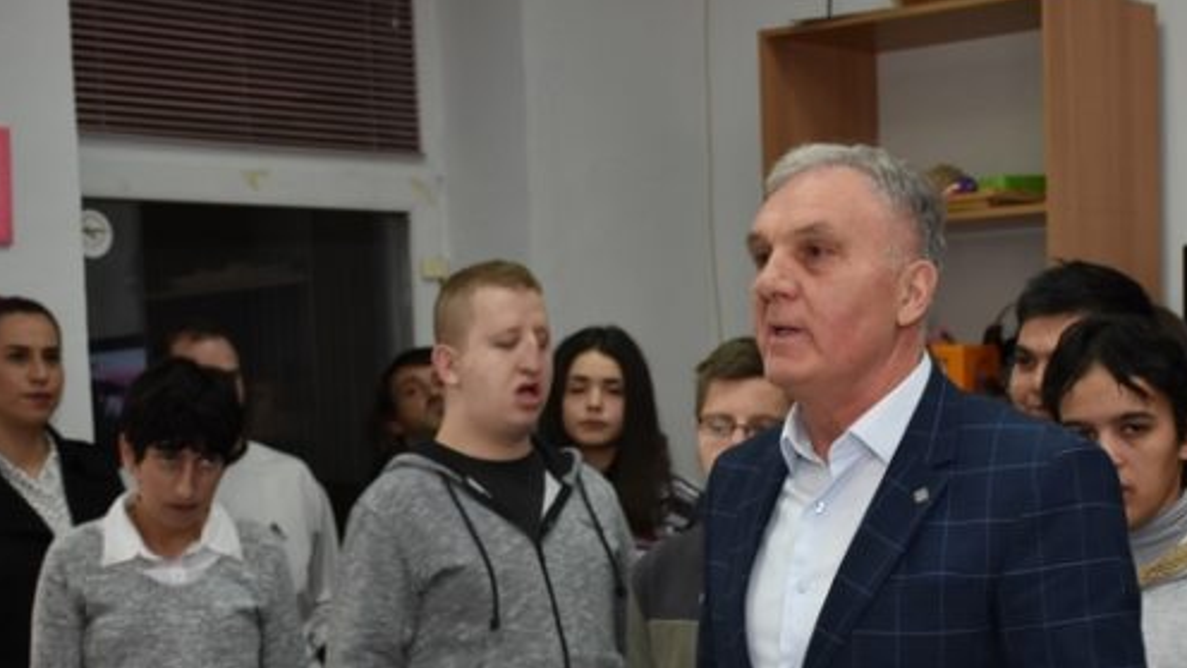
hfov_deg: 28.7
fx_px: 2298
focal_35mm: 73
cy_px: 594
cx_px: 833
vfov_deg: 16.3
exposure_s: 1/125
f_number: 4.5
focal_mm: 30
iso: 800
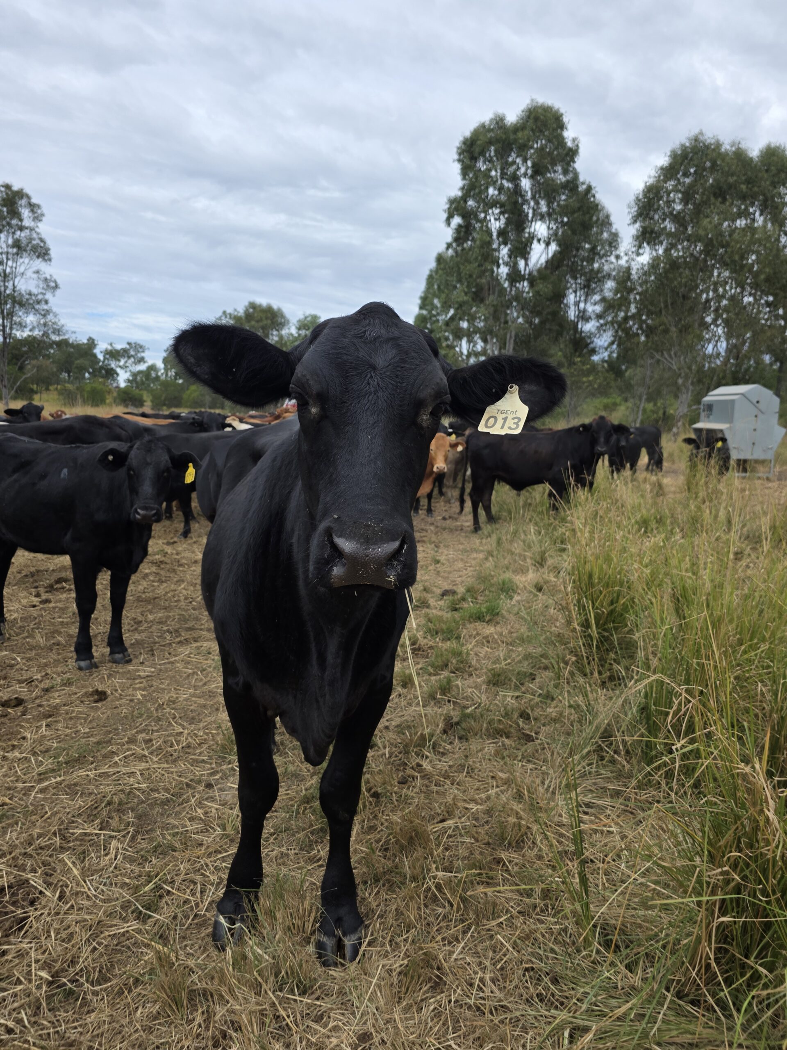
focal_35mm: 23
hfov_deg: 58.9
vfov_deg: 73.9
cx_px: 394
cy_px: 525
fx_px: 697
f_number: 1.7
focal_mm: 6.3
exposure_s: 1/3318
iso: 80
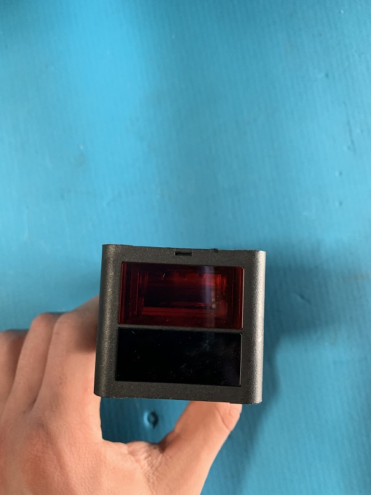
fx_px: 372
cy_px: 248
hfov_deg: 53.1
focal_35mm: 26
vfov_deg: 67.3
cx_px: 186
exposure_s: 1/60
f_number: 1.8
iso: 320
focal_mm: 4.25
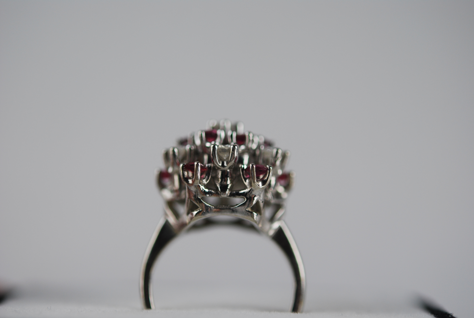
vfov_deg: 15.2
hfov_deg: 22.6
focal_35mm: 90
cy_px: 159
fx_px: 1186
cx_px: 237
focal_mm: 60
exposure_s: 1/200
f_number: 3.5
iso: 200
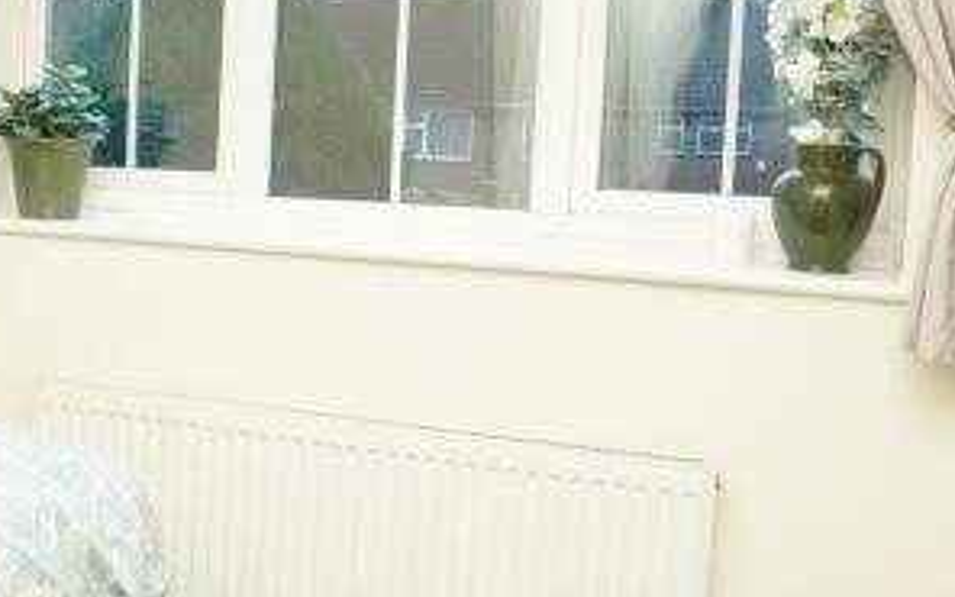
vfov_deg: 24.4
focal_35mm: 53
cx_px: 58
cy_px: 258
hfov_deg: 35.4
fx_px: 1379
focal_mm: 10
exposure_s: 1/60
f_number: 4
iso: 4000
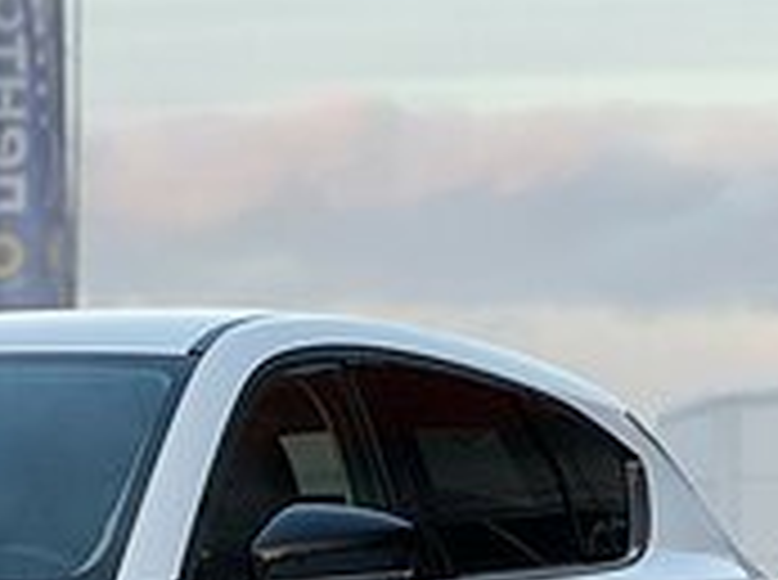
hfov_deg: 8.0
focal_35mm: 244
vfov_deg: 6.0
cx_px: -220
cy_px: 769
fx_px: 5473
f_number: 2.8
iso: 64
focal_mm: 9
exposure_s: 1/99
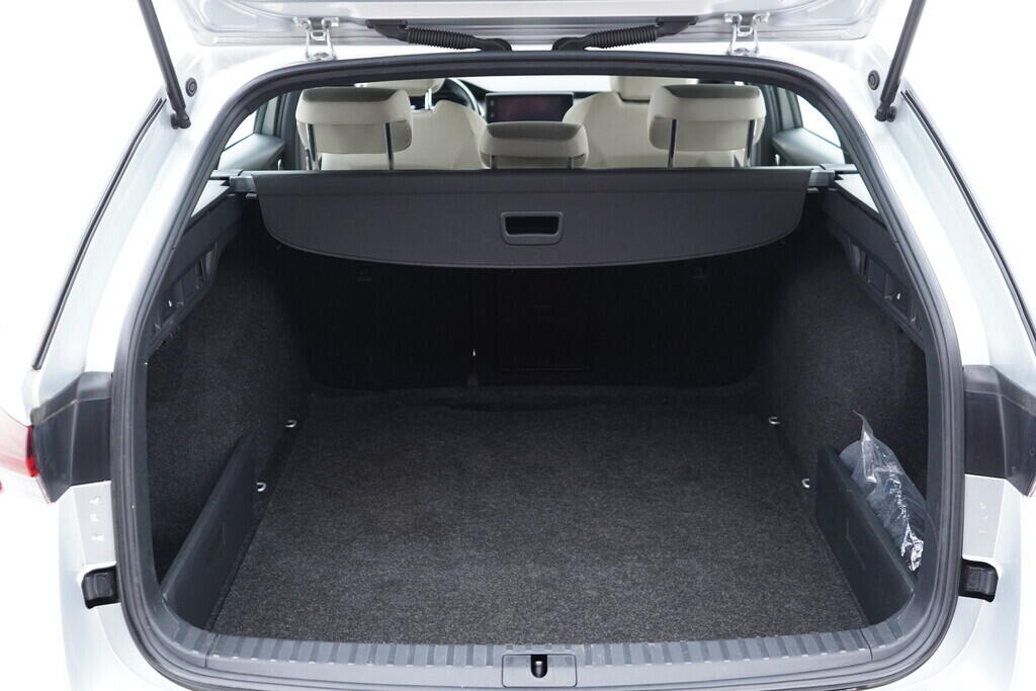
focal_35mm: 36
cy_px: 346
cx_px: 518
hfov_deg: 53.1
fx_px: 1036
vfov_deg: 36.9
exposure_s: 1/40
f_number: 2.8
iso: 500
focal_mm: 24
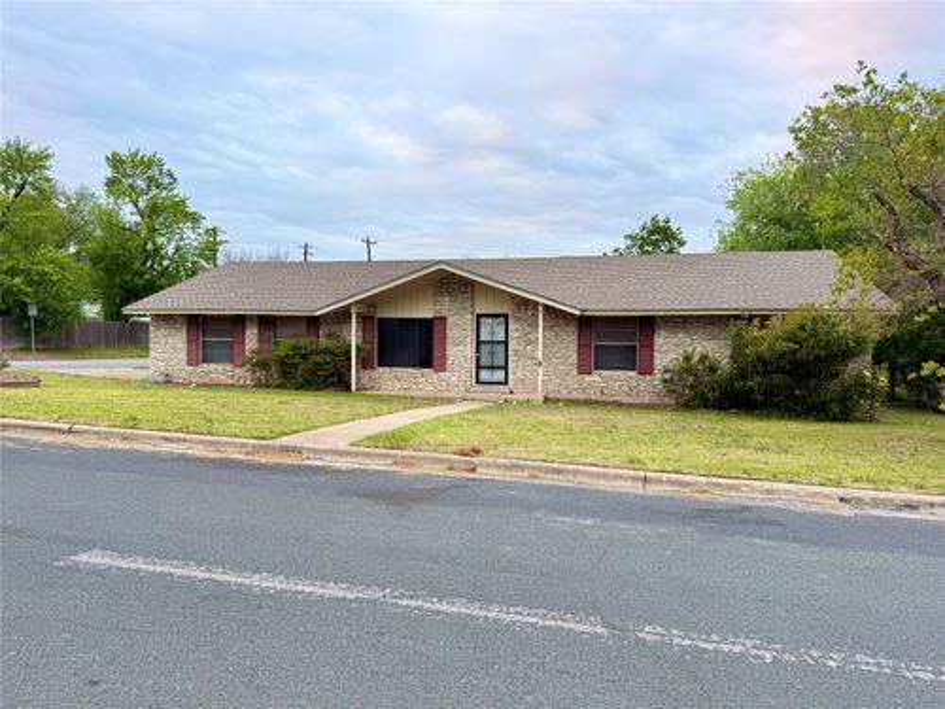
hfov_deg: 71.6
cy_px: 354
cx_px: 472
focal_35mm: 24
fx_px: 655
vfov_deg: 56.8
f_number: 1.78
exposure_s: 1/121
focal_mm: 6.76
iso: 80
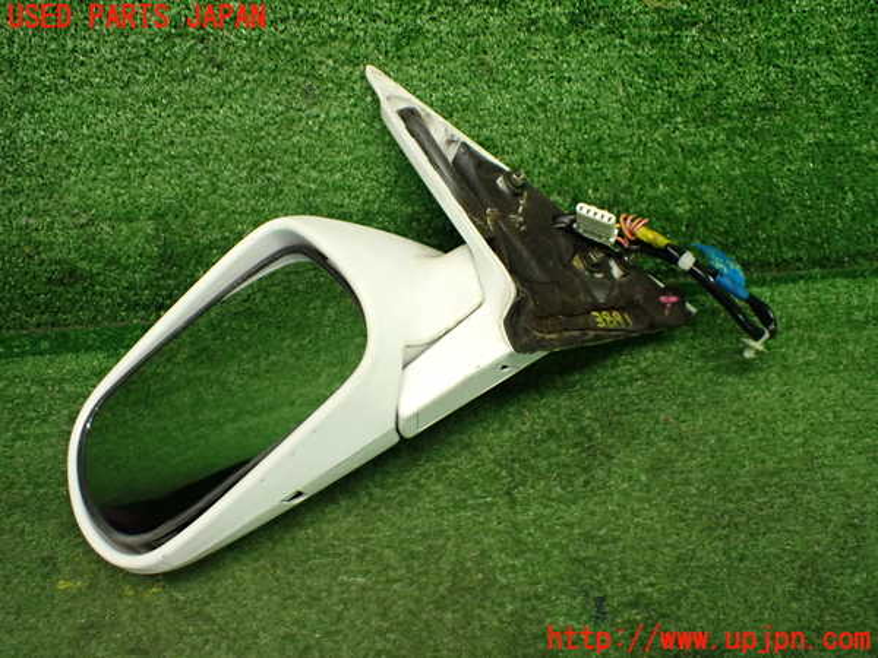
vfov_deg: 46.8
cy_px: 329
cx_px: 439
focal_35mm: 30
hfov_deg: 60.0
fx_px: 761
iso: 500
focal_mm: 5.4
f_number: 2.3
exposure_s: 1/125
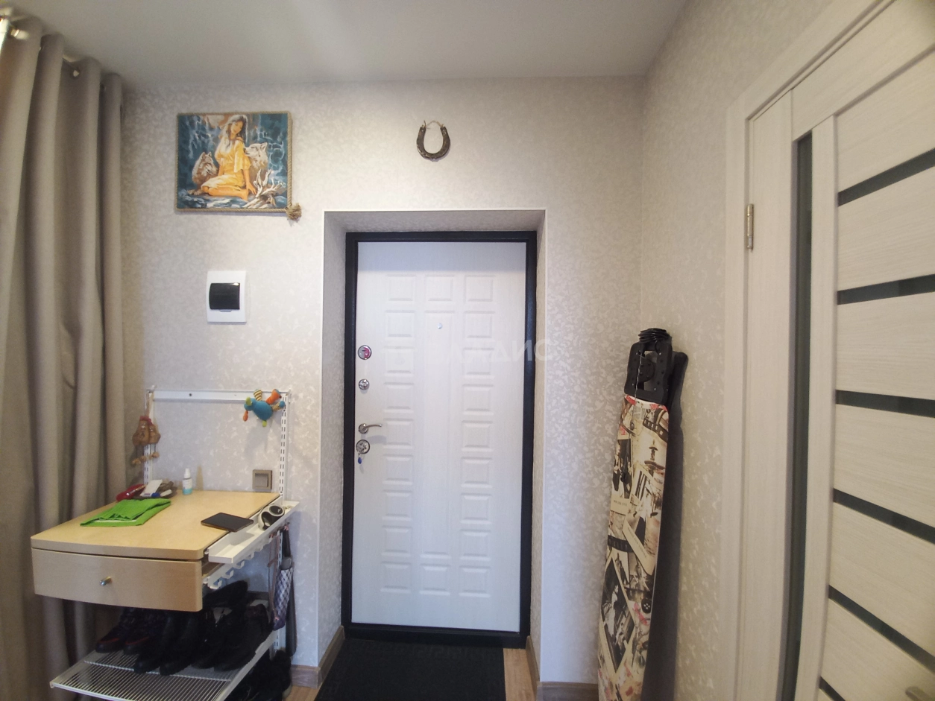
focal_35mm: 13
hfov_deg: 106.2
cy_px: 350
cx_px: 468
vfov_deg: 89.9
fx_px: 351
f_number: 2.2
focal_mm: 1.42
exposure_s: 1/16.7
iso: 200
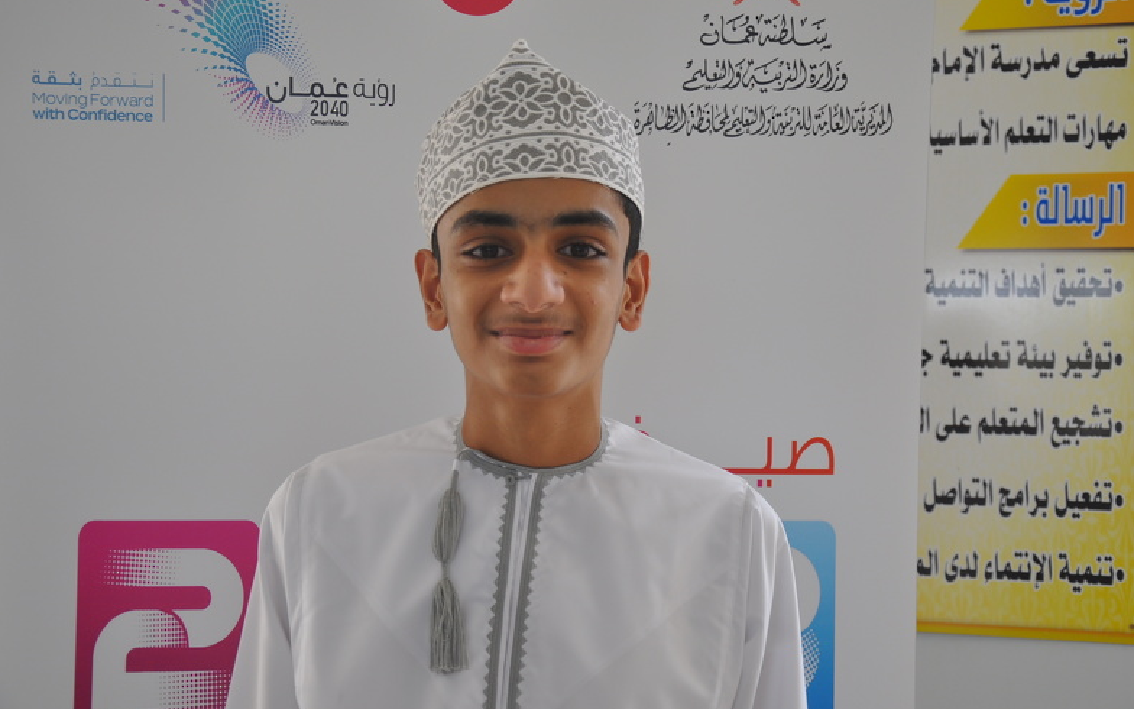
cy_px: 328
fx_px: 1685
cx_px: 576
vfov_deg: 23.7
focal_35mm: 55
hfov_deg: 37.2
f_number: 5.6
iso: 320
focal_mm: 35
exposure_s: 1/125
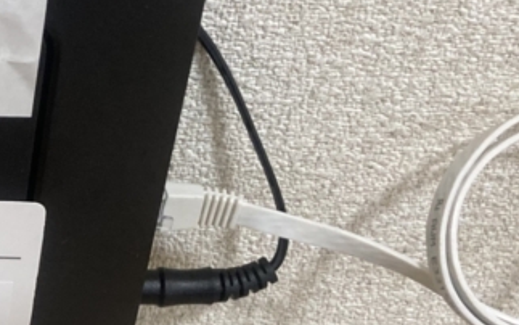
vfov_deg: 13.8
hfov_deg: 20.6
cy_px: 261
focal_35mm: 94
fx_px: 1330
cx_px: -114
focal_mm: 3.99
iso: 160
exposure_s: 1/60
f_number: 1.8
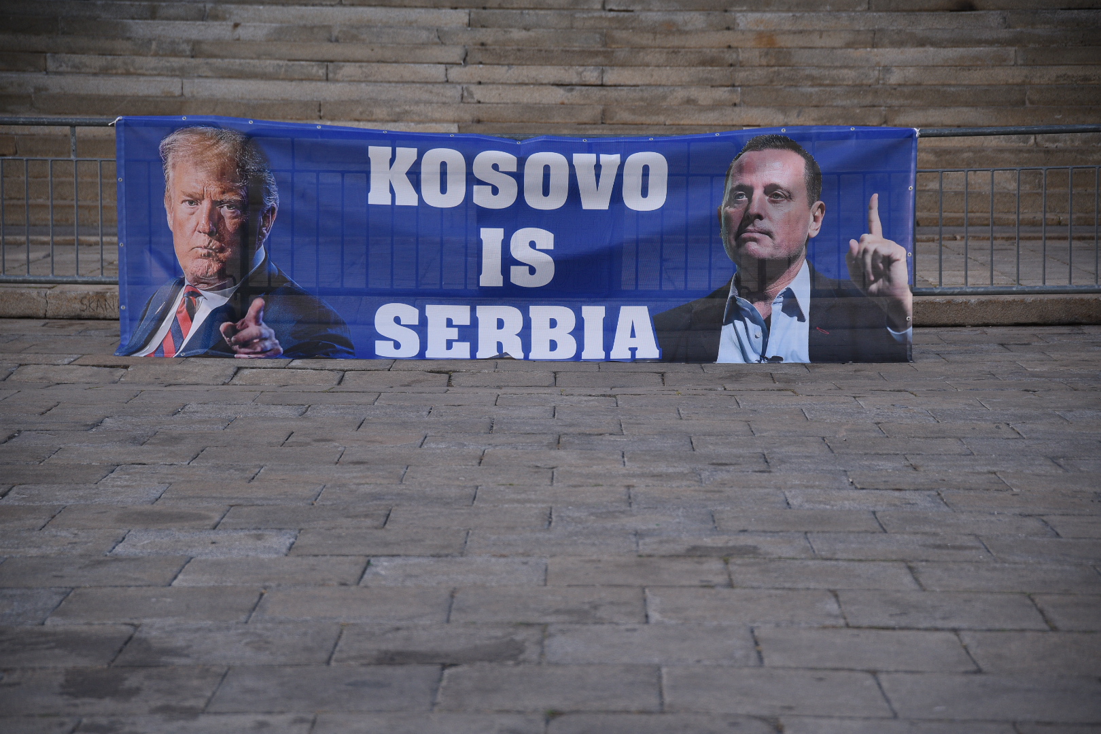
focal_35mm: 105
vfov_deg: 13.0
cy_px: 367
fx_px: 3211
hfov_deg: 19.5
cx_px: 550
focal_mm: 105
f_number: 4
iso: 500
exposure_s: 1/320
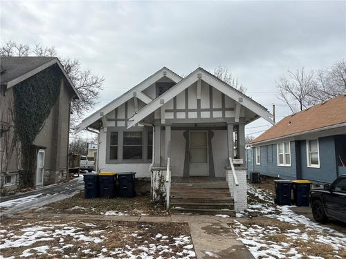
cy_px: 130
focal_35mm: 26
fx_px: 260
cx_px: 173
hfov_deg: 67.3
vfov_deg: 53.1
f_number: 1.6
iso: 50
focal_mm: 5.96
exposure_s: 1/4065
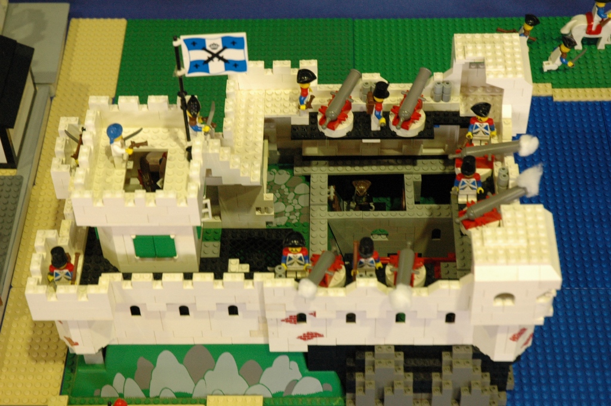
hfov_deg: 26.0
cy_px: 203
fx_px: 1322
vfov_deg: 17.4
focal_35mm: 78
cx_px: 306
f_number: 6.3
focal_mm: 52
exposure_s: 1/15
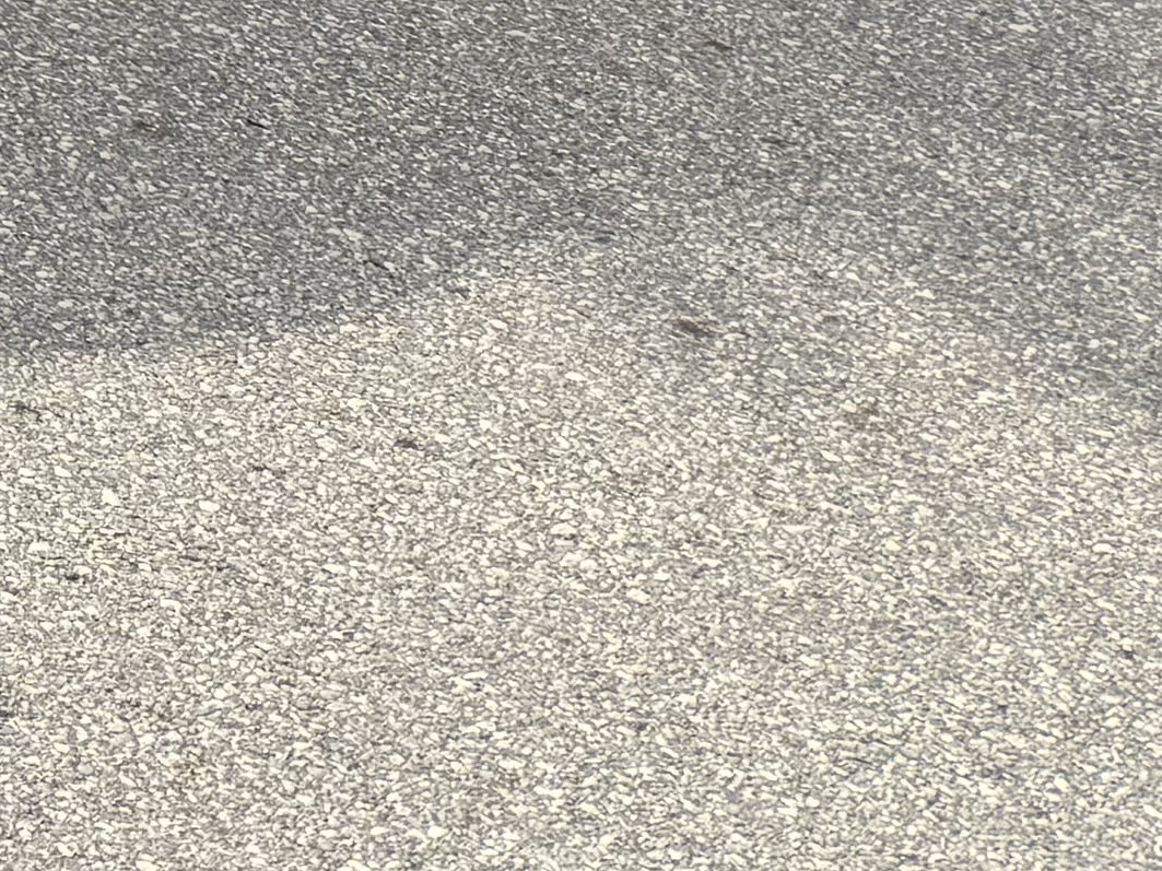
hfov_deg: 11.8
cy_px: -1368
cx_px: -1785
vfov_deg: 9.8
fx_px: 4330
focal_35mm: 129
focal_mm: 6.76
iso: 100
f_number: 1.78
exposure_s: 1/3279
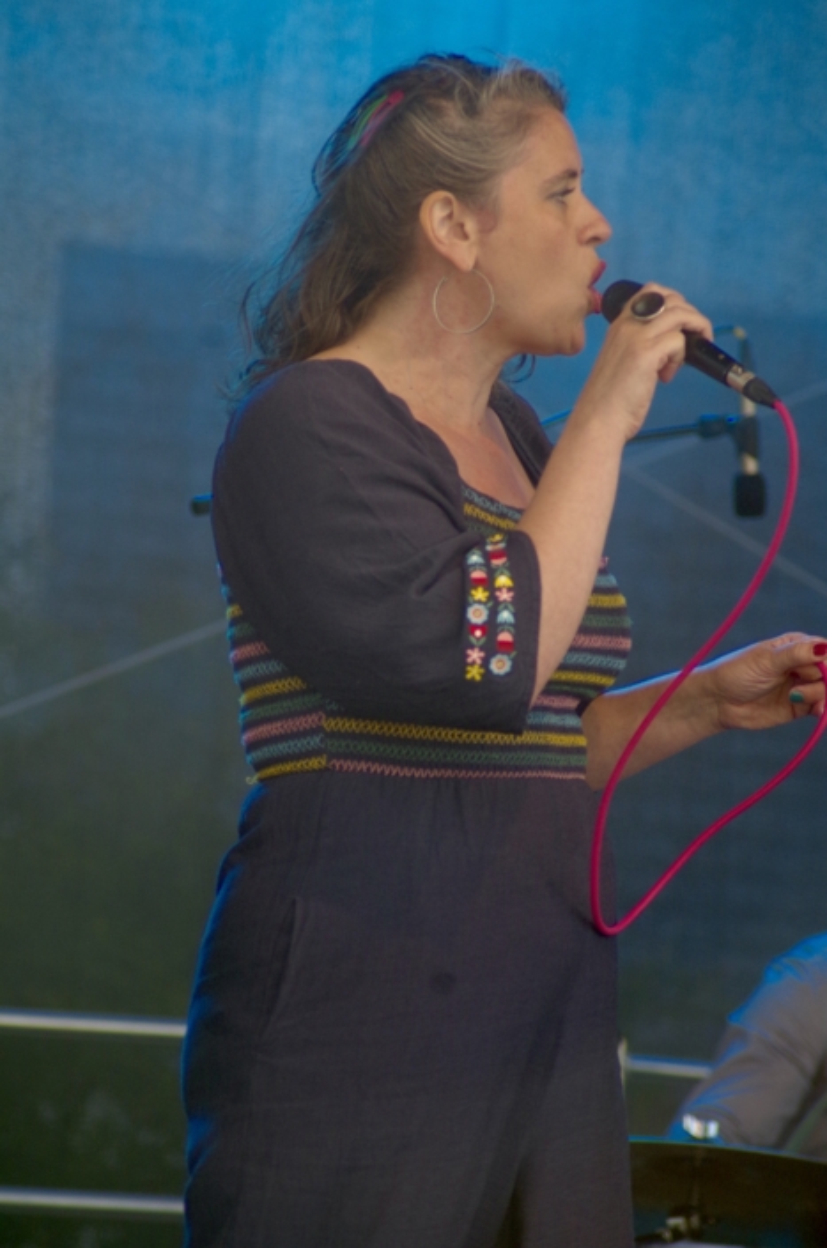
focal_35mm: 270
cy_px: 624
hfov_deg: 5.1
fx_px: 9344
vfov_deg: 7.6
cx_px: 414
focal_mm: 180
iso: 400
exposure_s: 1/250
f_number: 4.5
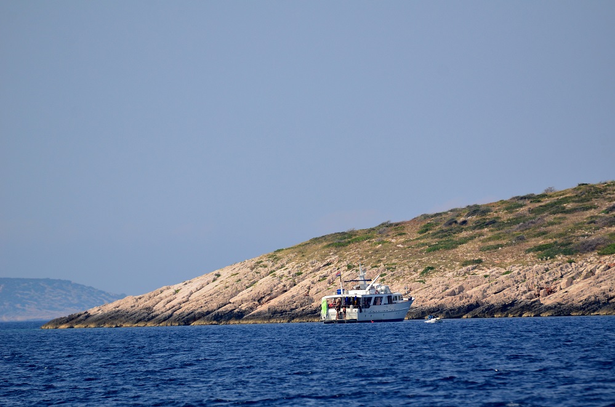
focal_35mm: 405
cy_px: 204
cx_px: 308
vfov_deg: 3.4
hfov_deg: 5.1
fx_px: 6902
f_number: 5.6
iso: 400
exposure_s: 1/2500
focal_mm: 270
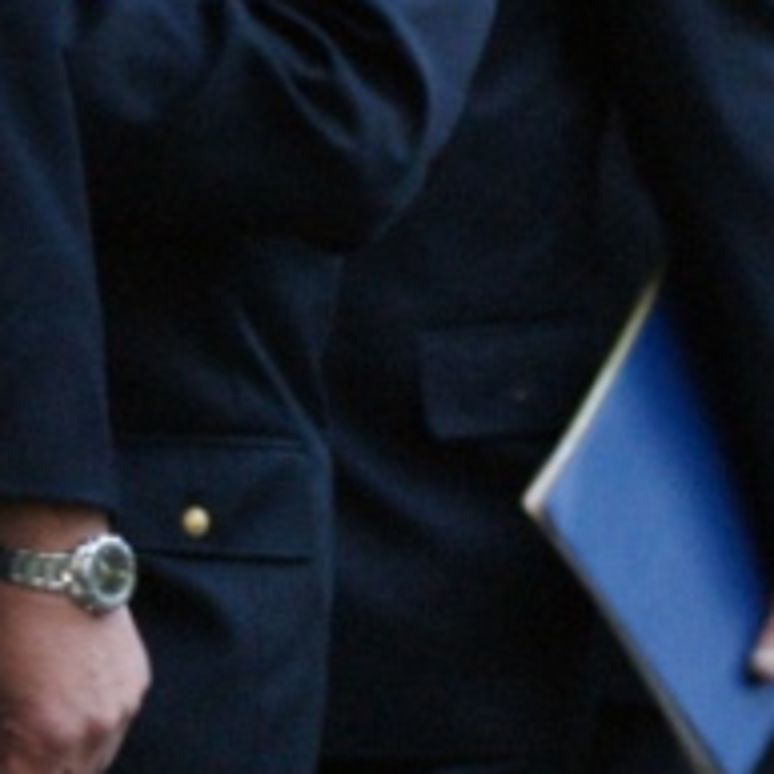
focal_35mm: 880
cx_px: -4
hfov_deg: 2.0
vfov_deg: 2.0
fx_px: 22261
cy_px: -287
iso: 800
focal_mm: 130
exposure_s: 1/125
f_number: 5
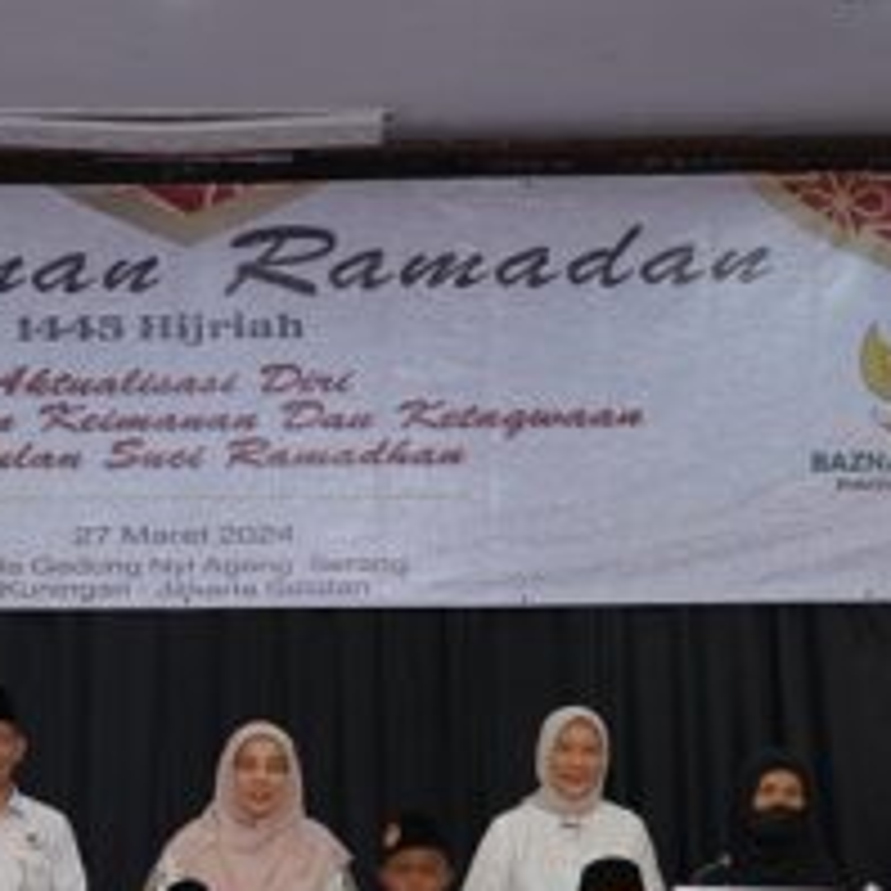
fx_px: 2155
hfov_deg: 23.0
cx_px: 184
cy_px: 956
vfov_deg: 22.2
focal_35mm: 74
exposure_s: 1/100
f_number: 4
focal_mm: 27
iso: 1000
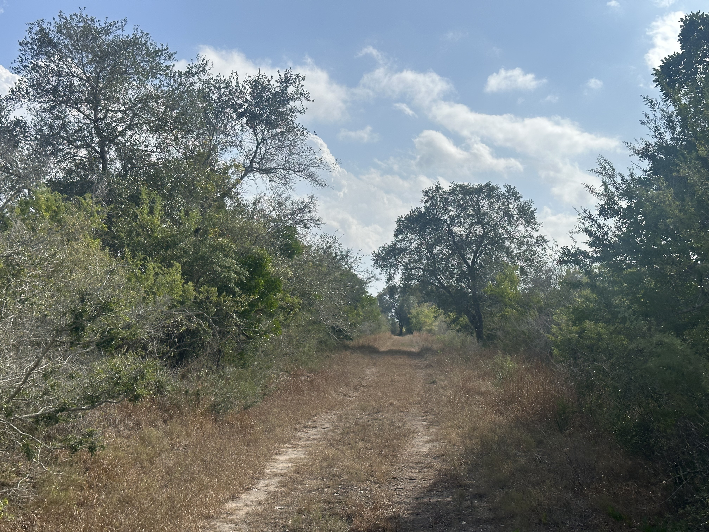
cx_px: 354
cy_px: 266
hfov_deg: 39.7
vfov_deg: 30.3
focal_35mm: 48
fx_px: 983
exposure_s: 1/7634
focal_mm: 6.86
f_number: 1.78
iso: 64
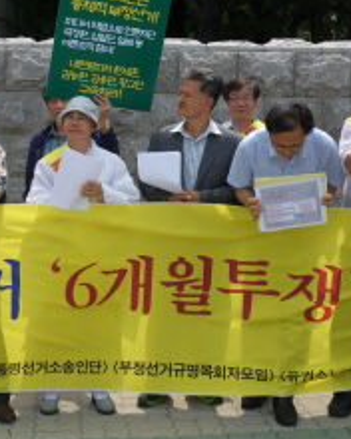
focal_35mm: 70
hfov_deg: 21.7
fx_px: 909
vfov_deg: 27.1
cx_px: 100
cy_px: 181
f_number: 9.3
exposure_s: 1/125
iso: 80
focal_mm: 7.9
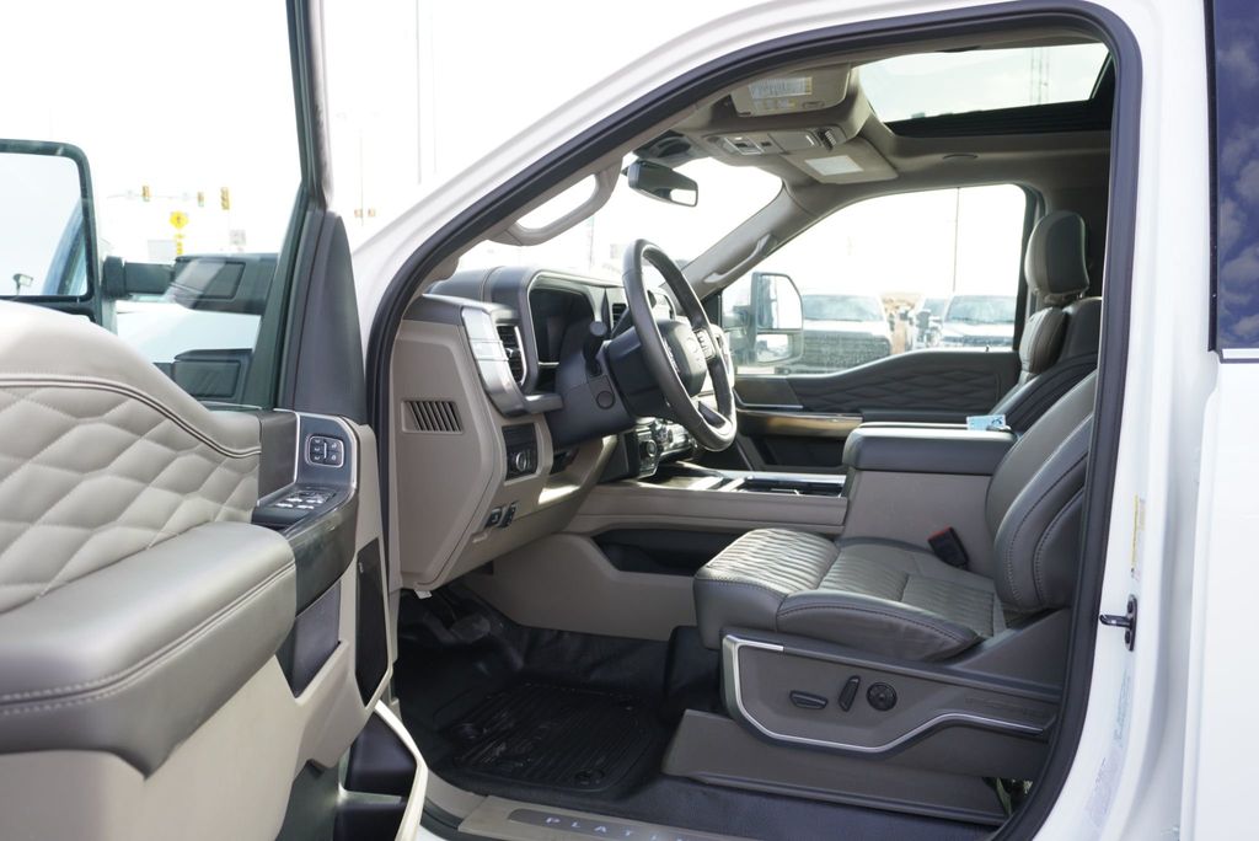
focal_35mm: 28
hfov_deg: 64.5
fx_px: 997
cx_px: 630
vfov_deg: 45.7
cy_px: 420
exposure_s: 1/80
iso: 100
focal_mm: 19
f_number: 4.5
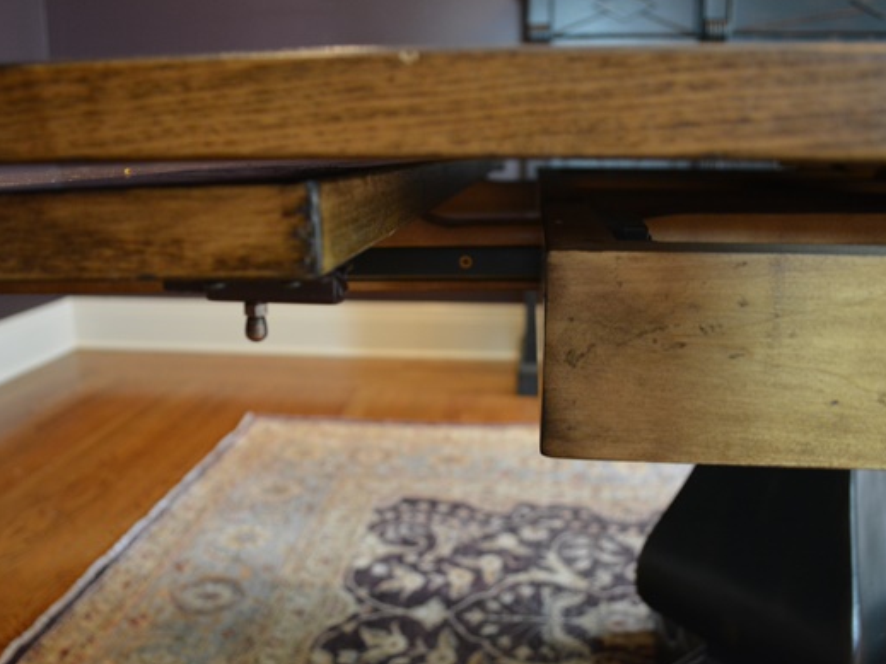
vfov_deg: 46.8
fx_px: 768
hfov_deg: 59.9
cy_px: 333
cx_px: 420
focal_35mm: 30
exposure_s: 1/30
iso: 1600
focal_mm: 18
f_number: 3.5
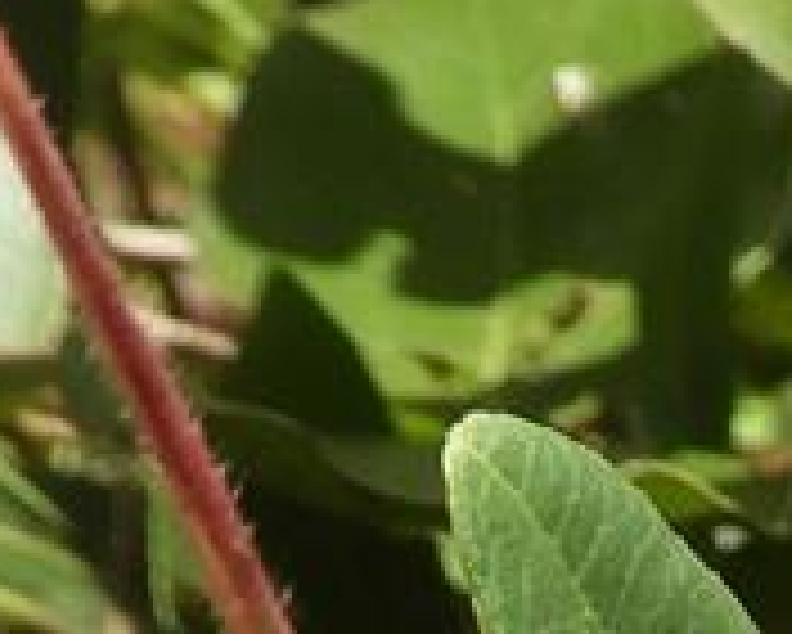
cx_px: 1778
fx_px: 4409
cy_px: 1718
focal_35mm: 188
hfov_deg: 9.4
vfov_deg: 7.5
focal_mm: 4.3
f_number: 3.3
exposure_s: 1/1000
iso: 100
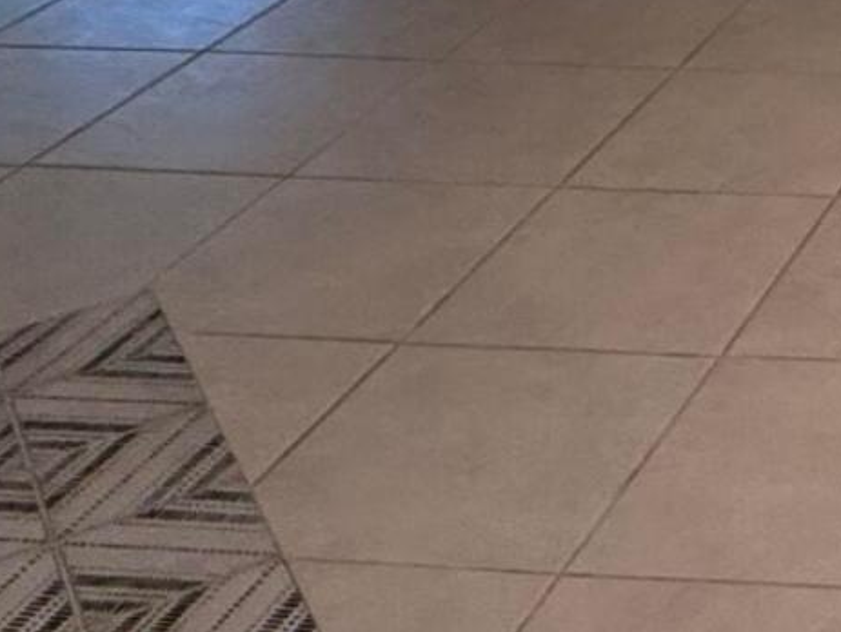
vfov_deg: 14.2
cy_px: -647
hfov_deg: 18.9
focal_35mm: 87
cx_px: 1373
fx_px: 2115
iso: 320
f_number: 2.2
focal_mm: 2.22
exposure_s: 1/120
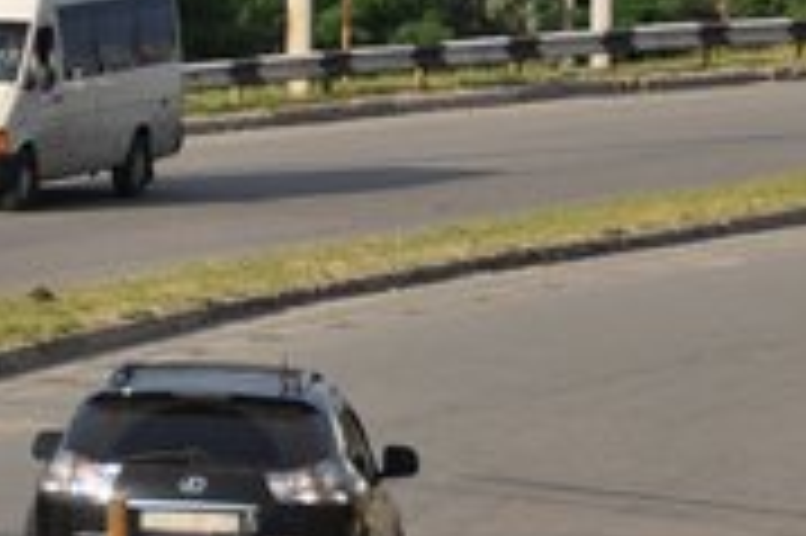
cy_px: 11
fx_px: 17715
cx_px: 520
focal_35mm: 792
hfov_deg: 2.6
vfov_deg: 1.7
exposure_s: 1/640
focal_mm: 170
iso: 200
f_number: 6.3
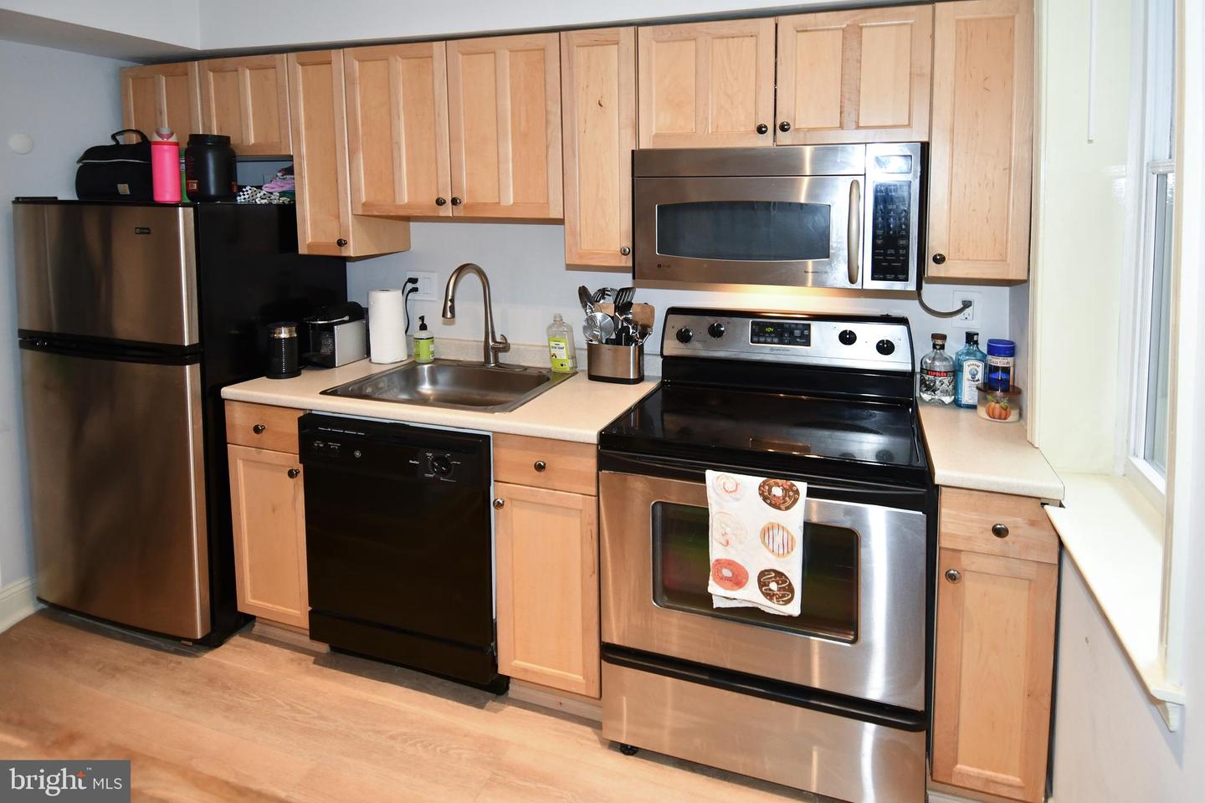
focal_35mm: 18
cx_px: 602
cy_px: 402
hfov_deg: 90.0
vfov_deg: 67.4
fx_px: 602
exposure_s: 1/60
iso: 900
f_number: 4
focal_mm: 12
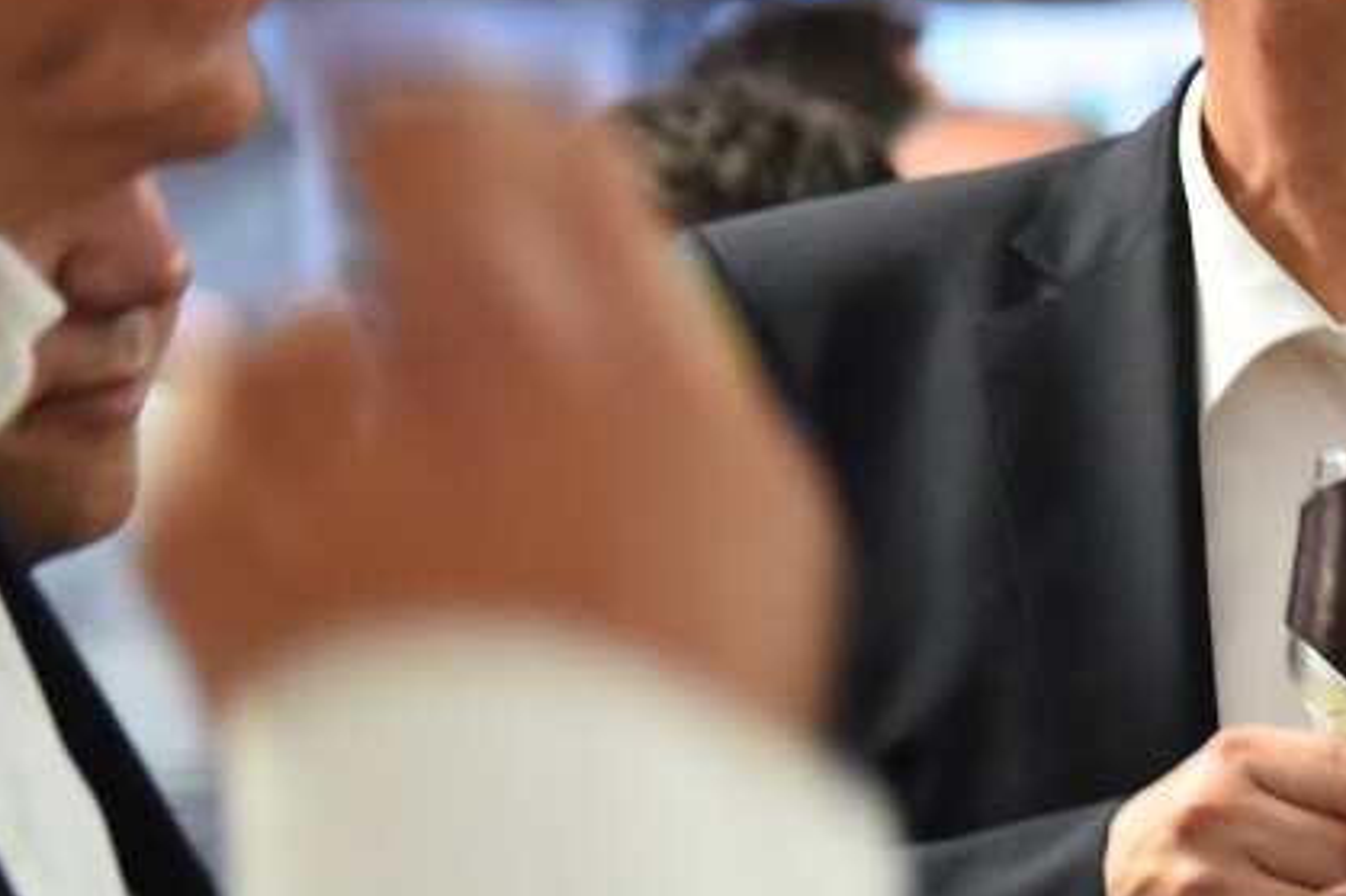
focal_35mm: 240
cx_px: 2592
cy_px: 915
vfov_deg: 5.7
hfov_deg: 8.2
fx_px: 8969
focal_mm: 62
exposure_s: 1/25
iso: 2500
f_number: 2.8
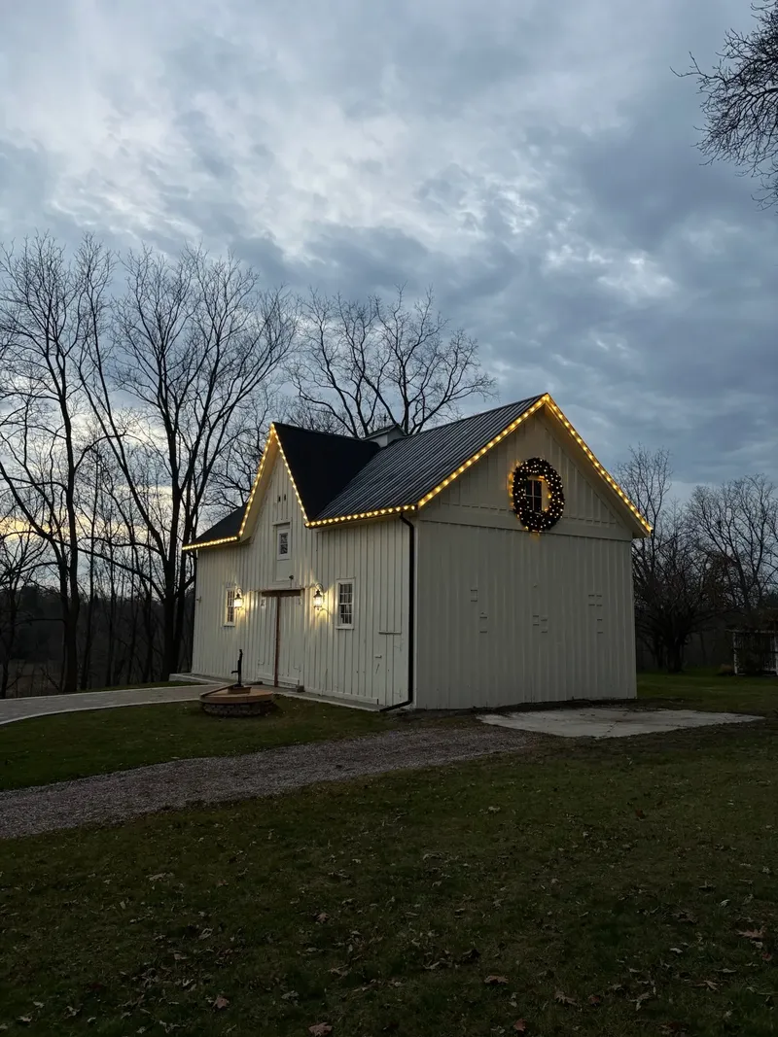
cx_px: 389
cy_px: 518
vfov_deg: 67.3
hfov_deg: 53.1
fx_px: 779
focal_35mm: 26
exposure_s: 1/60
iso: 125
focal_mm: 5.96
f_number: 1.6
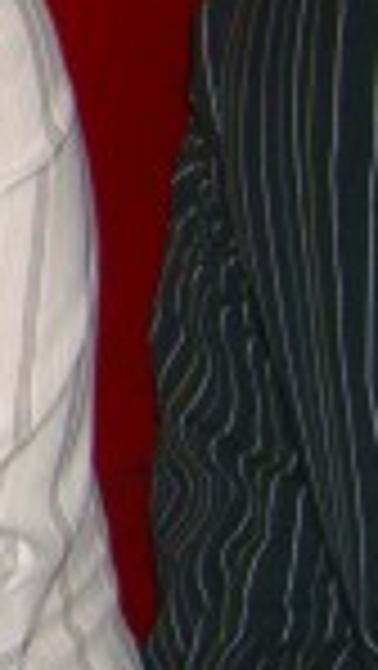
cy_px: 126
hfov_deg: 6.5
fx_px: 2971
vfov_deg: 12.8
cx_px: -837
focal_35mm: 167
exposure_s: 1/60
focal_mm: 7.9
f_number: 2.8
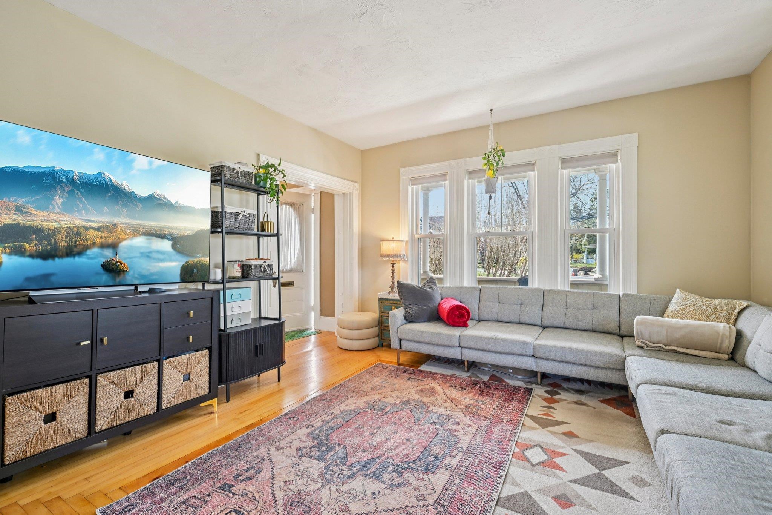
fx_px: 343
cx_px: 386
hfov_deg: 96.7
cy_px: 258
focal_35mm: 16
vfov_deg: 73.7
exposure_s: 1/8
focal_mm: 16
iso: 400
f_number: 8
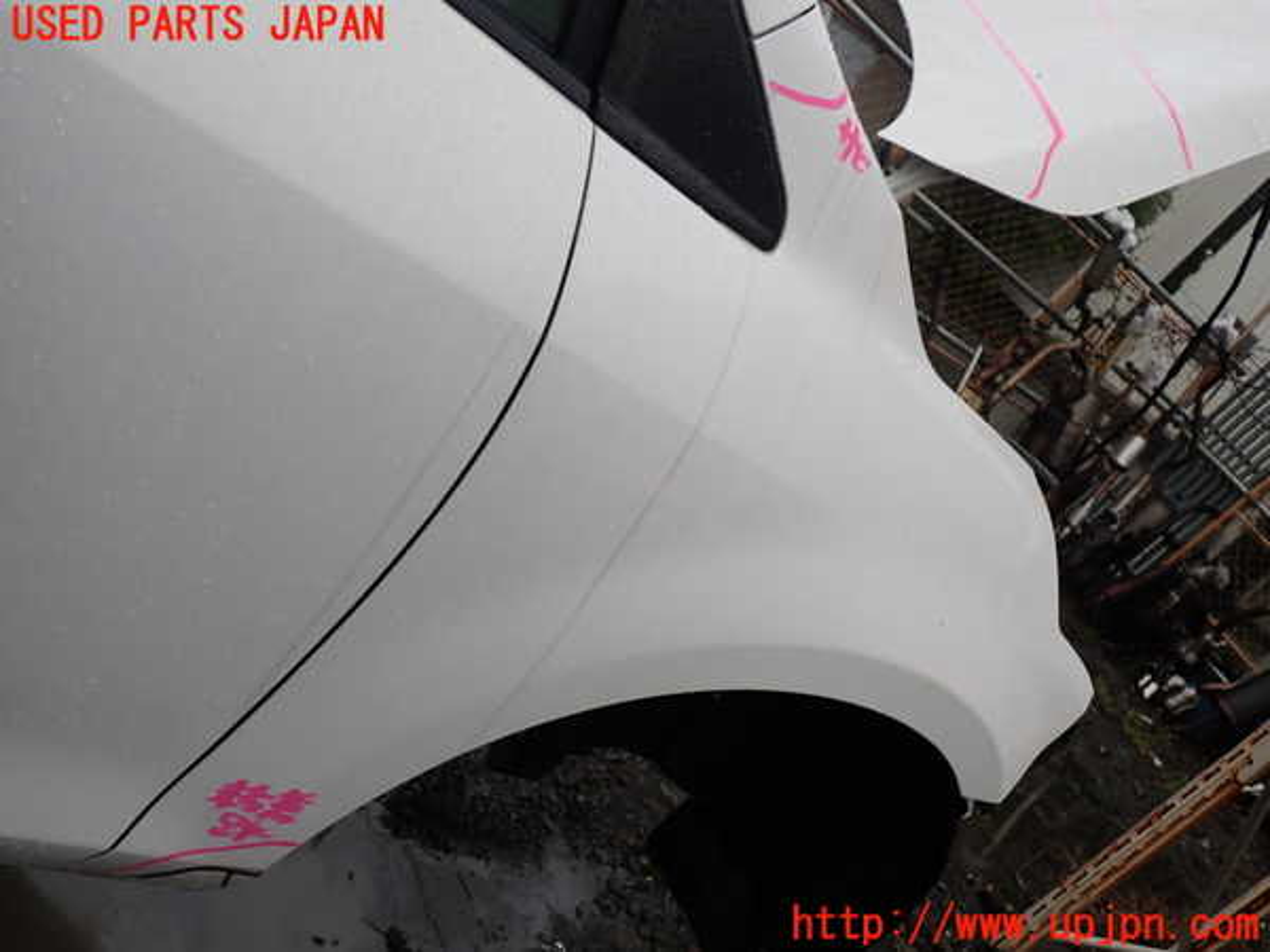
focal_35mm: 30
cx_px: 635
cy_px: 476
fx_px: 1101
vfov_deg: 46.8
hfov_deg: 60.0
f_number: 2.3
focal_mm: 5.4
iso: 100
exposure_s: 1/100
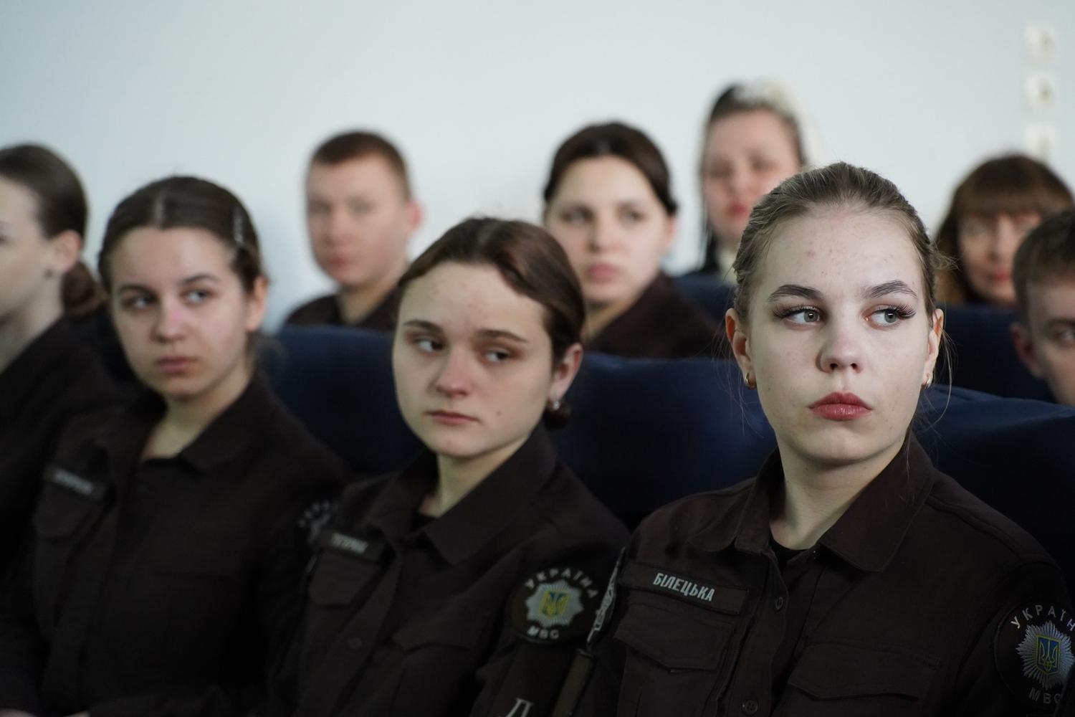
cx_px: 538
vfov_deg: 13.0
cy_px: 358
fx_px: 3135
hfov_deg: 19.5
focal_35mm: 105
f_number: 4
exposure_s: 1/160
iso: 8000
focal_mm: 105
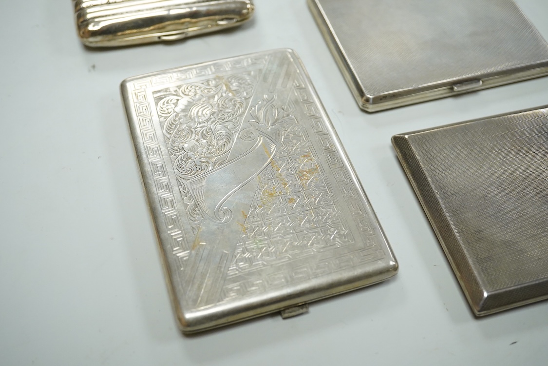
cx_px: 274
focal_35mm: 45
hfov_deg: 43.6
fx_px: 685
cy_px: 183
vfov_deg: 29.9
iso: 2500
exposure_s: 1/400
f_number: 7.1
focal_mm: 30
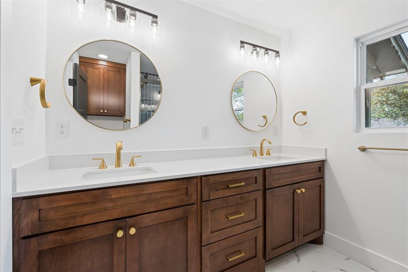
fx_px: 181
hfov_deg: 96.7
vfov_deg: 73.7
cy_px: 136
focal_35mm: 16
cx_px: 204
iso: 200
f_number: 8
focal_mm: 16
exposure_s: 1/25
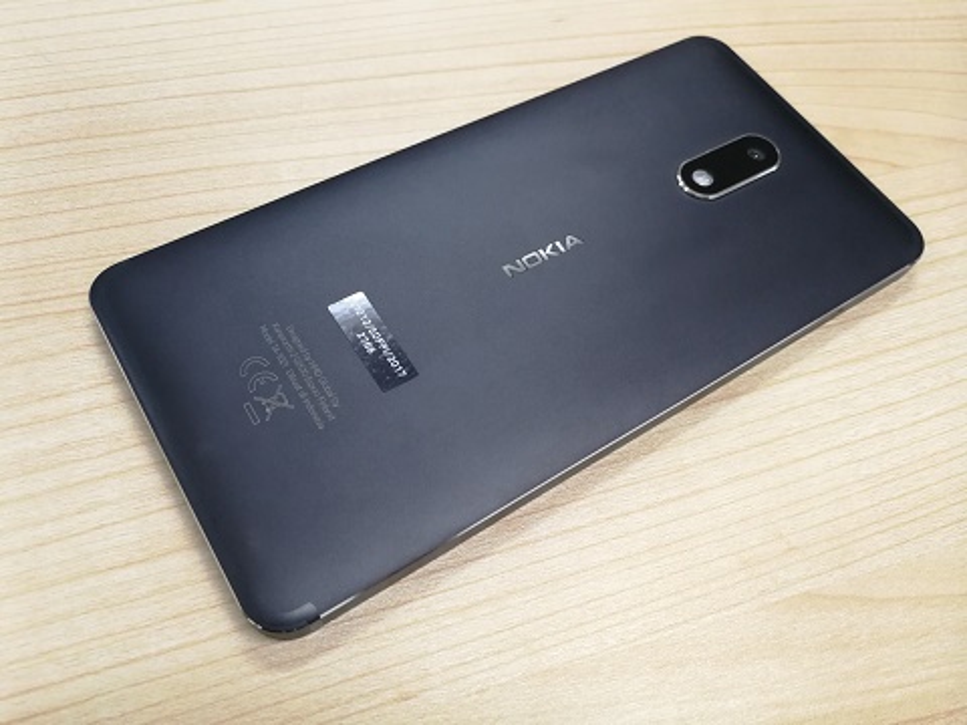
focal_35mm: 27
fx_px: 754
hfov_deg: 65.3
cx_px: 484
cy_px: 362
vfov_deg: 51.4
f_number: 2.2
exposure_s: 1/33.3
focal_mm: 3.95
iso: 320
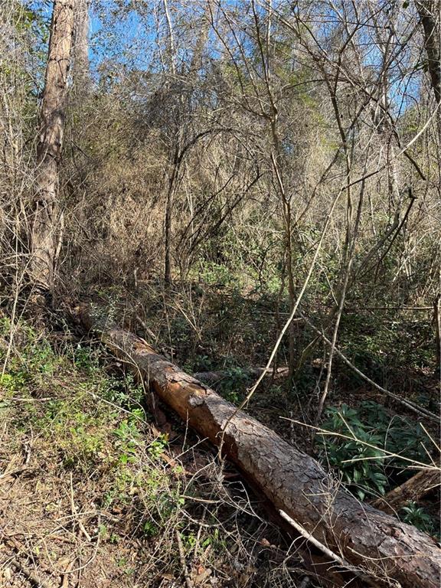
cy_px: 294
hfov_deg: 53.1
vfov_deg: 67.3
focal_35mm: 26
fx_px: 442
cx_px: 220
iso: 50
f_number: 1.6
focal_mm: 5.1
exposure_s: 1/487
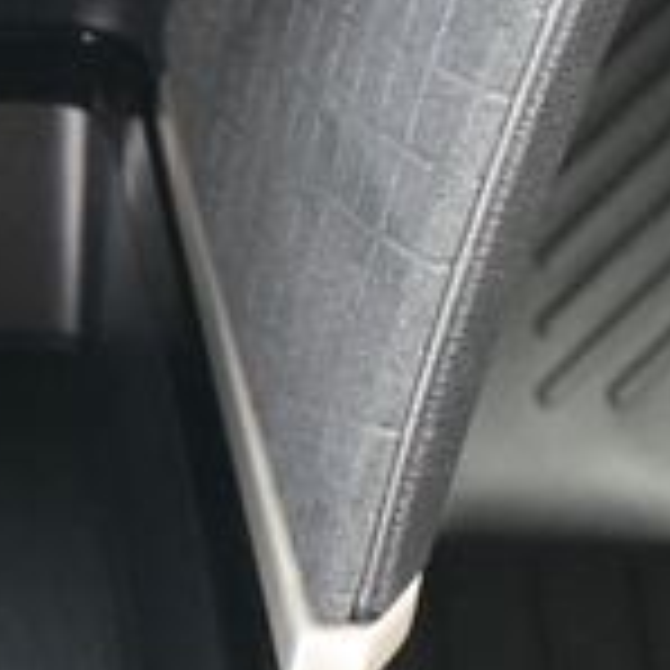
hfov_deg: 9.8
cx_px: -288
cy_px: 881
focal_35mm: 173
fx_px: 3786
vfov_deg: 9.9
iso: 3200
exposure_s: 1/125
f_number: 5
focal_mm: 31.5
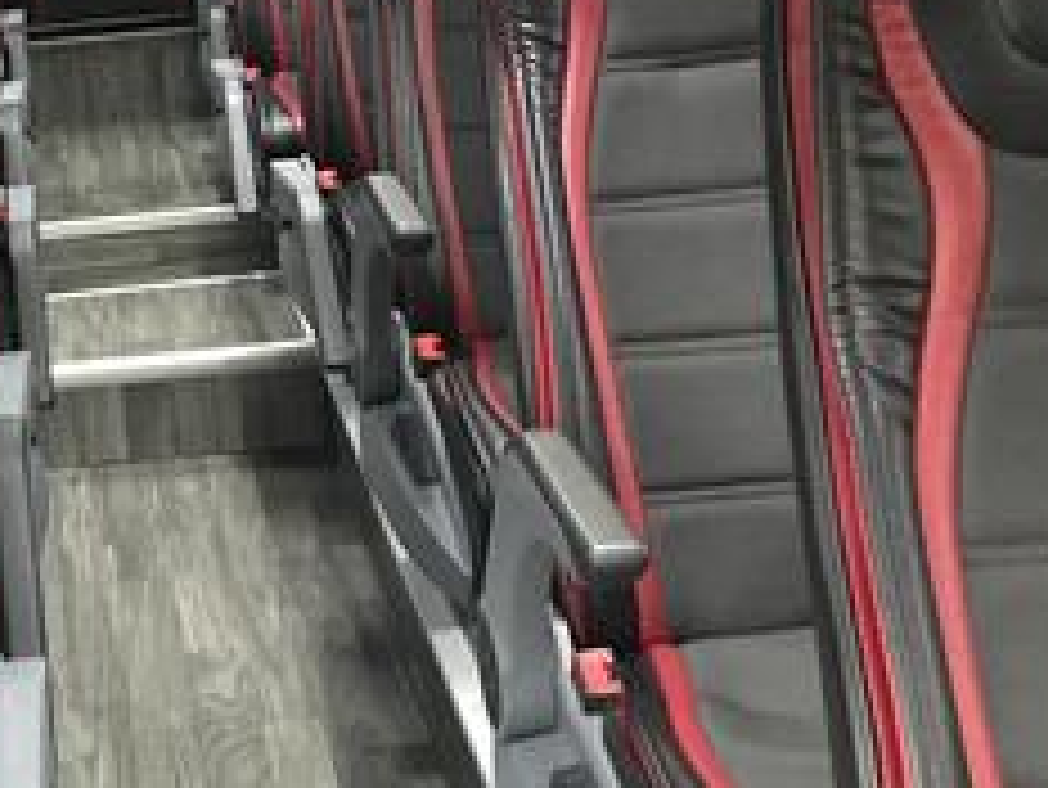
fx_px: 2363
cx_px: 54
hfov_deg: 24.1
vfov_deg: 18.6
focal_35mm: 78
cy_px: 92
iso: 100
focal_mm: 3.99
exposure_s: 1/5
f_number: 1.8
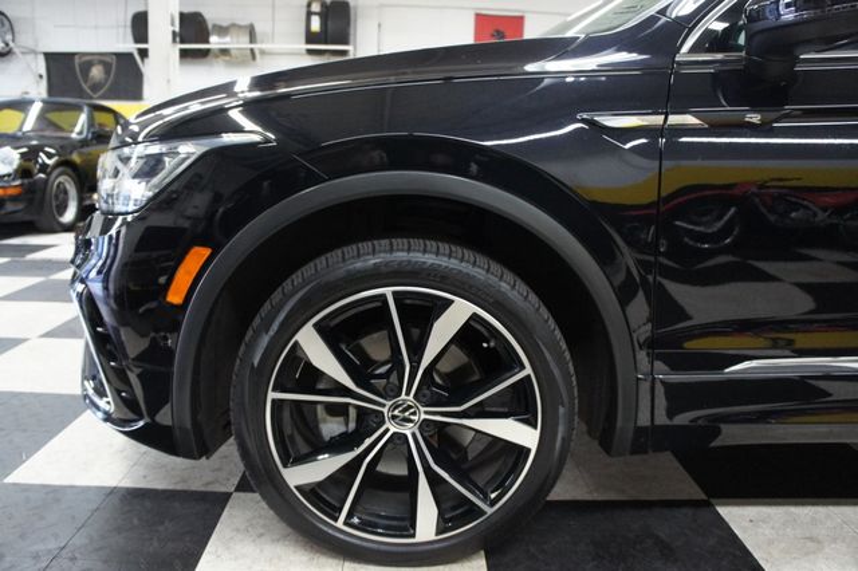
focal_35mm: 27
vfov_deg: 47.9
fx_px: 643
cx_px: 429
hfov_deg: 67.4
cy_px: 286
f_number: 3.5
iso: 1600
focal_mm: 18
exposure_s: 1/60
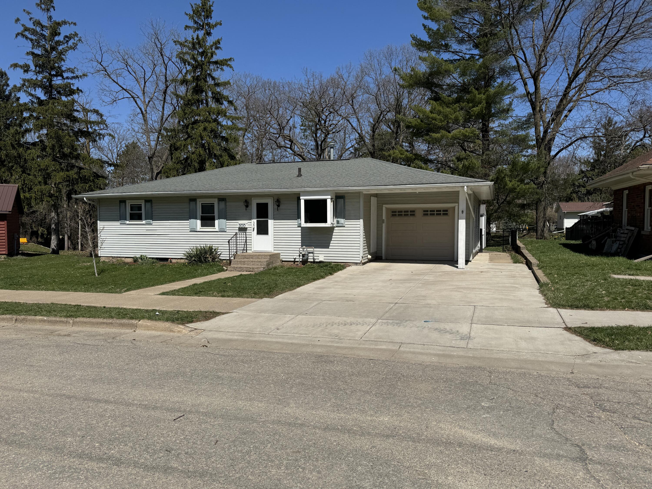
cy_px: 244
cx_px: 326
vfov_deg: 56.8
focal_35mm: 24
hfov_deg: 71.6
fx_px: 452
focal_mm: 6.76
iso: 80
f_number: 1.78
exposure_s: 1/7937
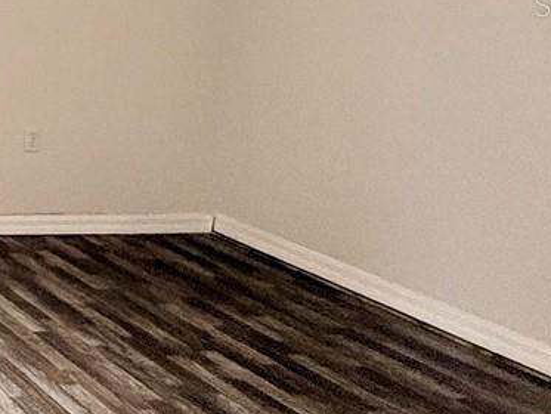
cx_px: -508
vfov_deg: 23.5
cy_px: 4
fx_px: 955
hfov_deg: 19.9
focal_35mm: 60
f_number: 2.2
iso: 400
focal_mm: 2.22
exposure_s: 1/60
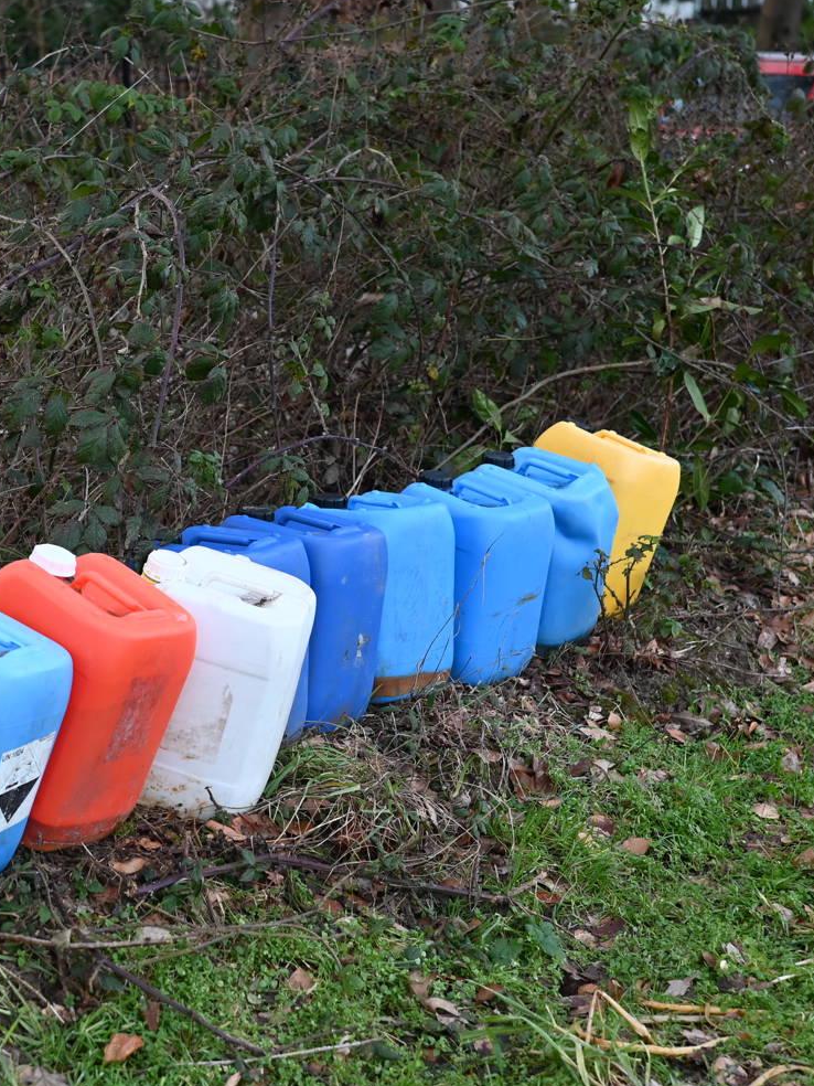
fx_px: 2352
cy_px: 551
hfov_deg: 19.6
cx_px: 248
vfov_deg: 26.0
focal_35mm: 75
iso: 400
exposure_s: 1/200
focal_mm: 40
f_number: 2.8
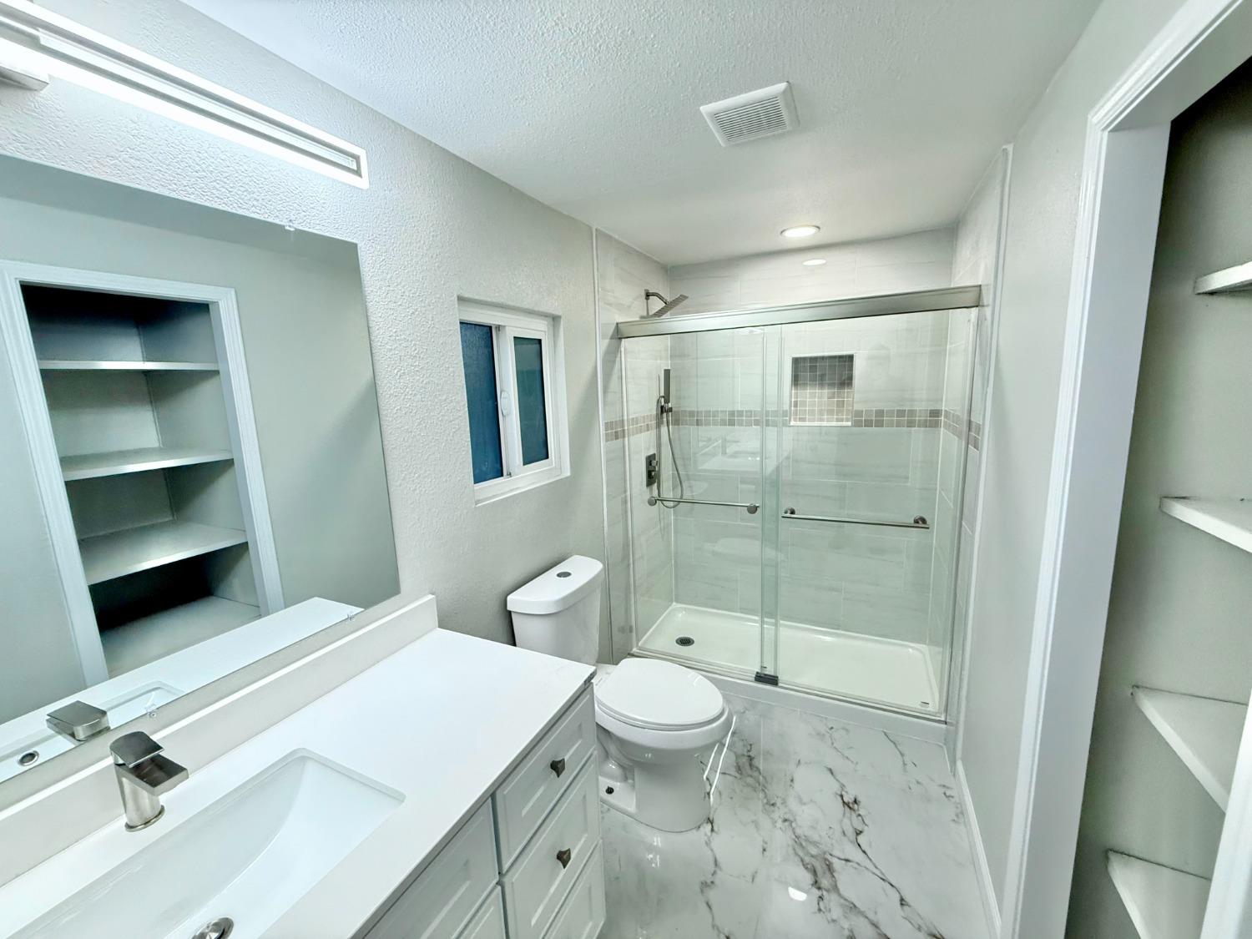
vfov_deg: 85.7
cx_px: 626
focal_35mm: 14
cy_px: 470
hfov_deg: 102.1
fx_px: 506
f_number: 2.2
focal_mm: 2.22
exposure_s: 1/120
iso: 400
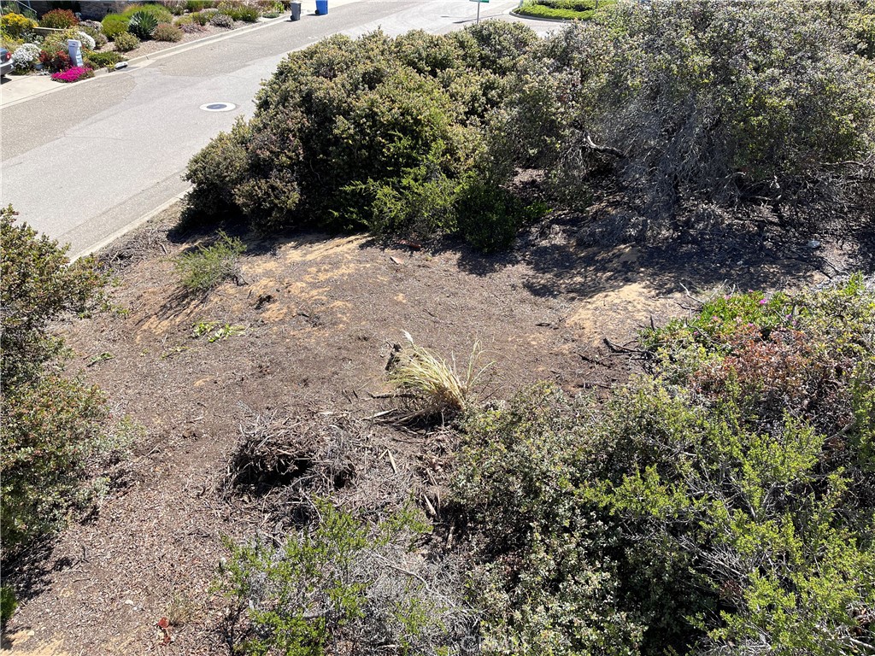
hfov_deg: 67.3
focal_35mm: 26
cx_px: 438
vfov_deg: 53.1
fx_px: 657
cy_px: 328
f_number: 1.6
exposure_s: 1/1439
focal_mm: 5.1
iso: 32
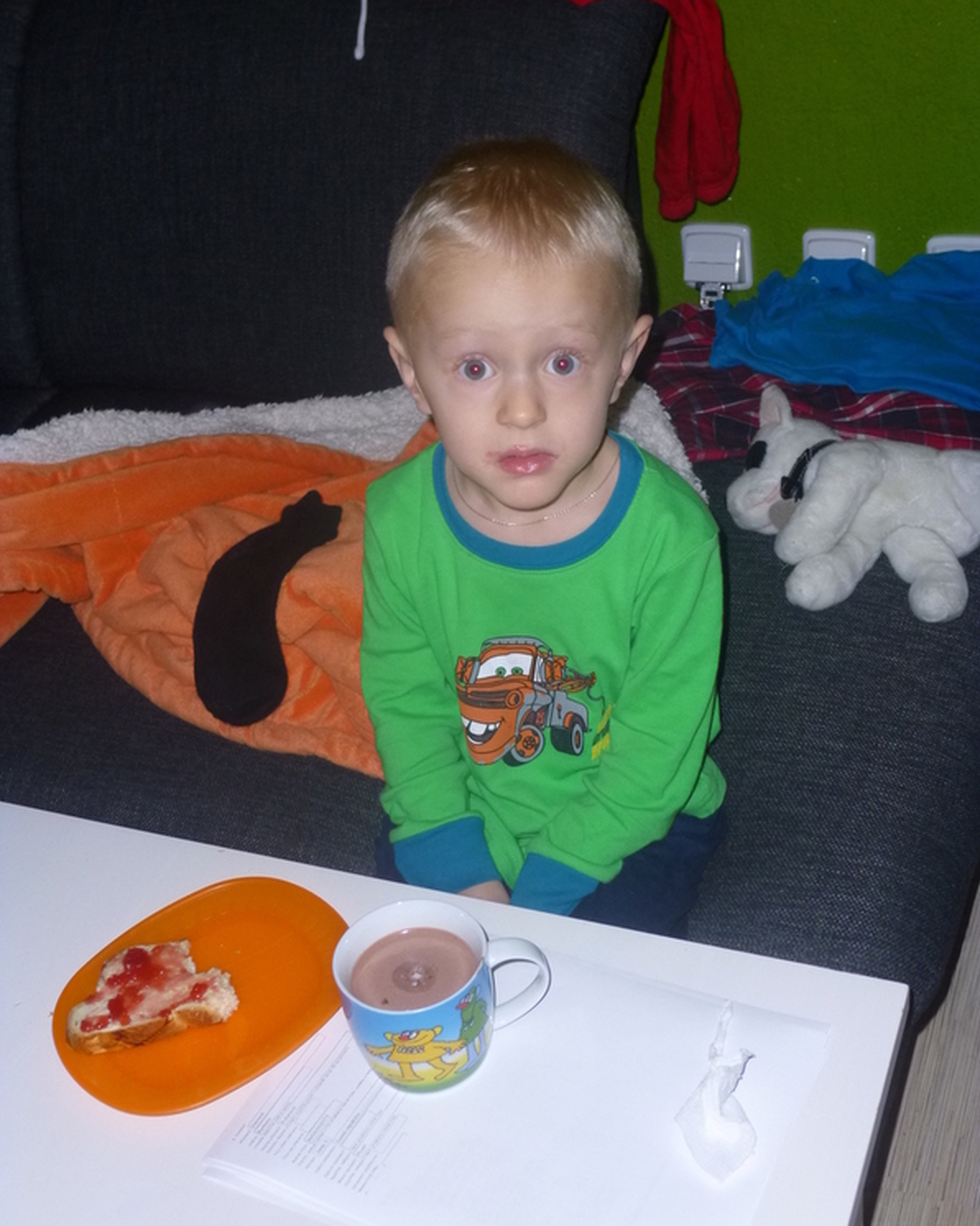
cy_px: 607
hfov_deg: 34.9
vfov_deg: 42.9
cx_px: 492
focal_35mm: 43
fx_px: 1559
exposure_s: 1/60
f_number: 3.8
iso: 125
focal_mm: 7.4
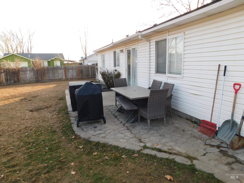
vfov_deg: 56.8
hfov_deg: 71.6
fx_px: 169
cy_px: 92
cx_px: 122
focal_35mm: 24
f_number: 3
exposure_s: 1/320
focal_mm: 4.1
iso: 125
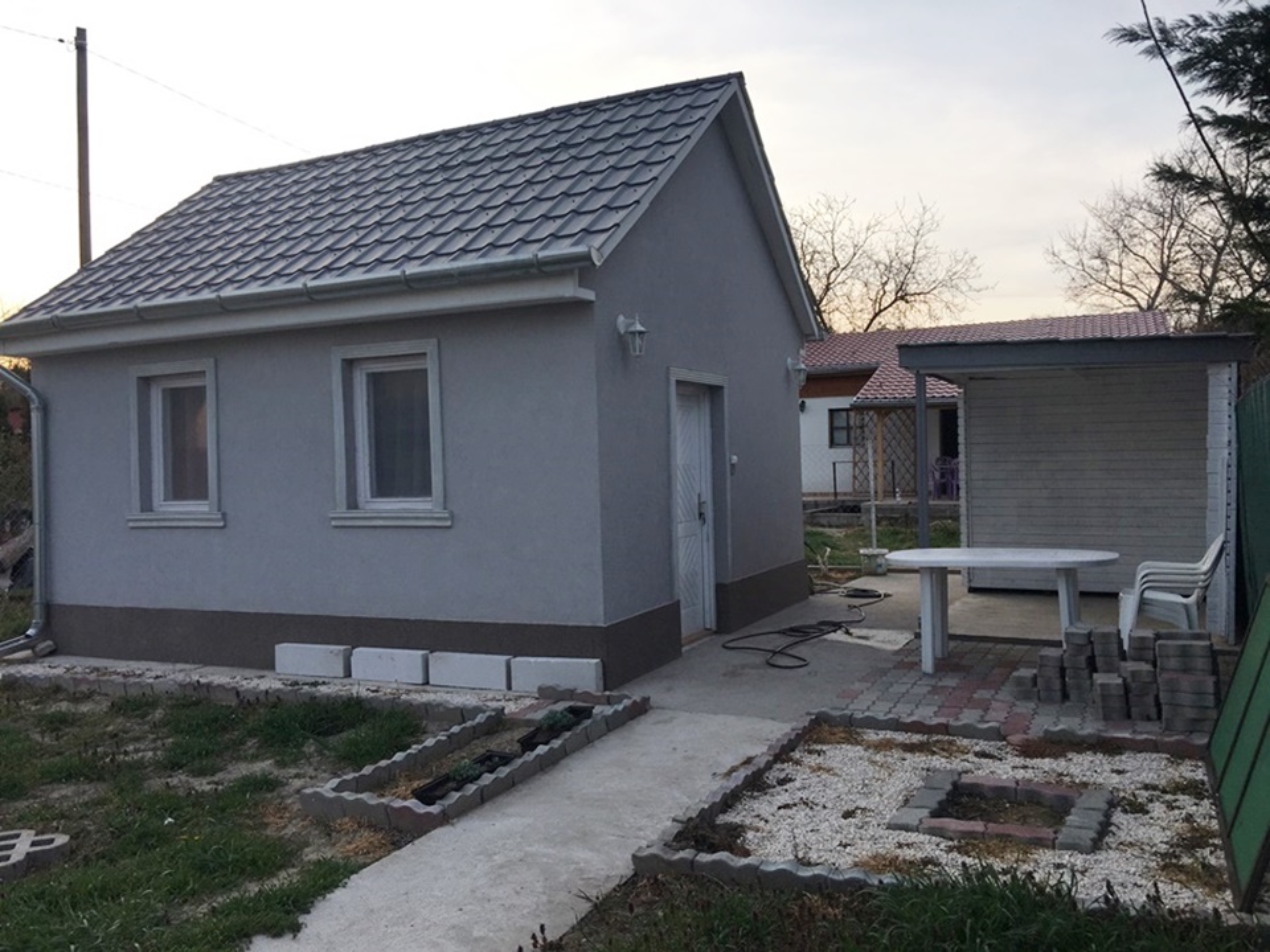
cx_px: 635
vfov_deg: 48.2
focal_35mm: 29
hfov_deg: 61.7
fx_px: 1064
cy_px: 476
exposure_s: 1/221
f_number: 2.2
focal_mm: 4.15
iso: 25
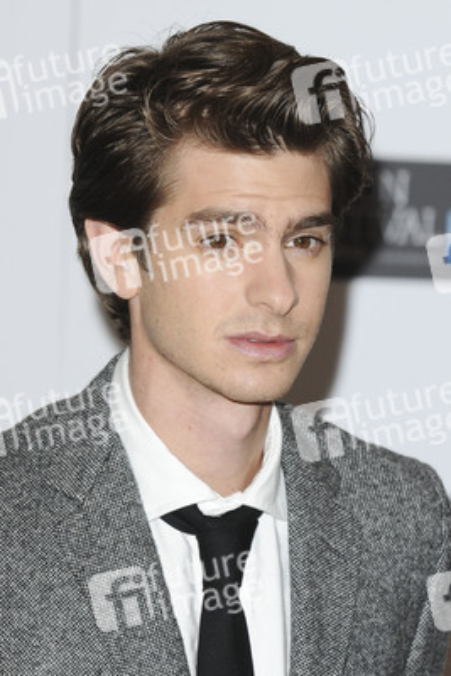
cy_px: 338
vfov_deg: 8.3
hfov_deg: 5.6
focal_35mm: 248
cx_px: 226
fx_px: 4647
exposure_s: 1/160
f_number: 5
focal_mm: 165
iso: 400
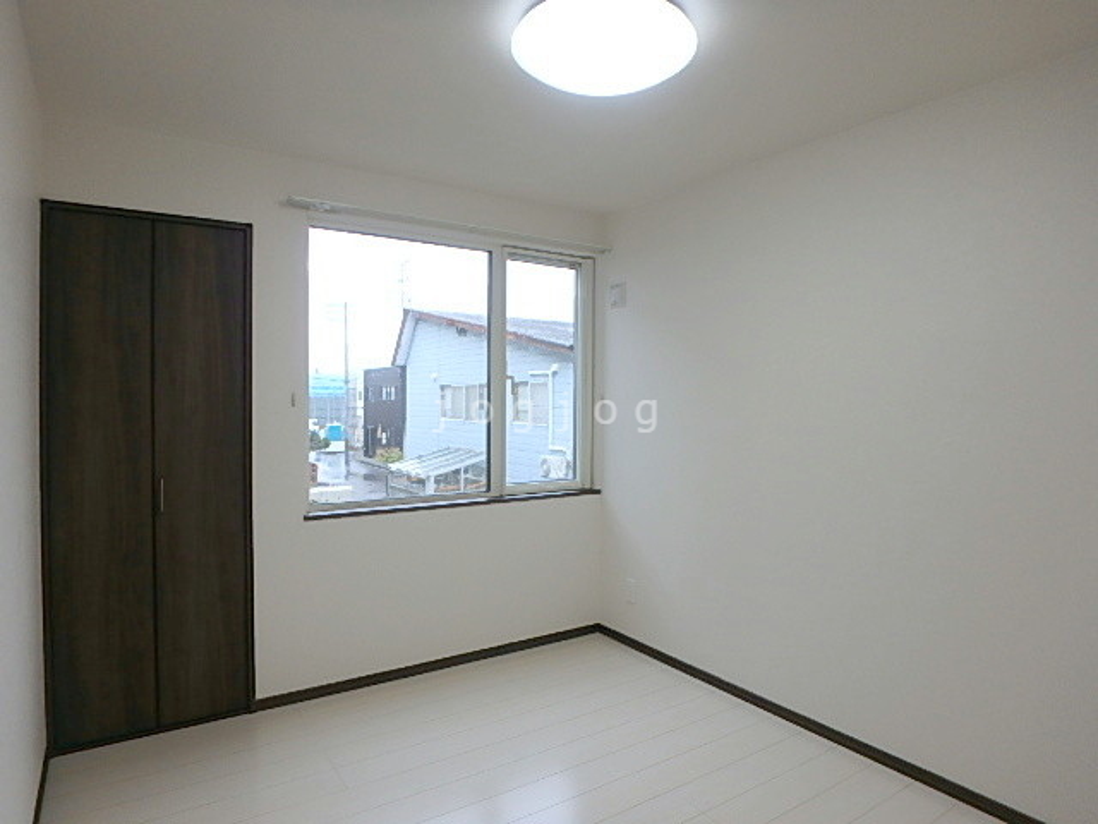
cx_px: 549
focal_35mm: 21
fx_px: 666
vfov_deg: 63.4
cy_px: 412
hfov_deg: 79.0
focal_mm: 3.7
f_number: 3.5
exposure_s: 1/60
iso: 125
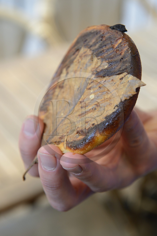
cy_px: 118
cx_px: 78
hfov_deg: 19.4
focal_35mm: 70
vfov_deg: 28.9
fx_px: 458
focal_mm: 70
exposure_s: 1/160
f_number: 6.3
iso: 1000
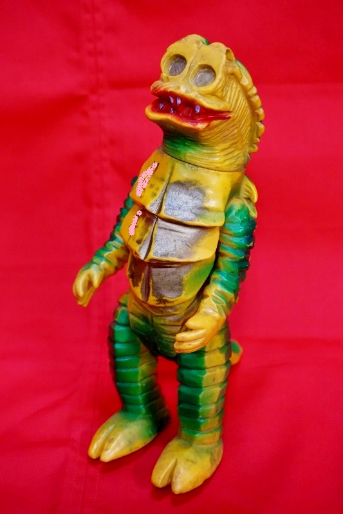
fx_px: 858
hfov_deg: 22.6
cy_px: 257
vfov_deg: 33.4
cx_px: 172
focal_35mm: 60
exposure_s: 1/40
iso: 3200
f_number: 5.6
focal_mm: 40
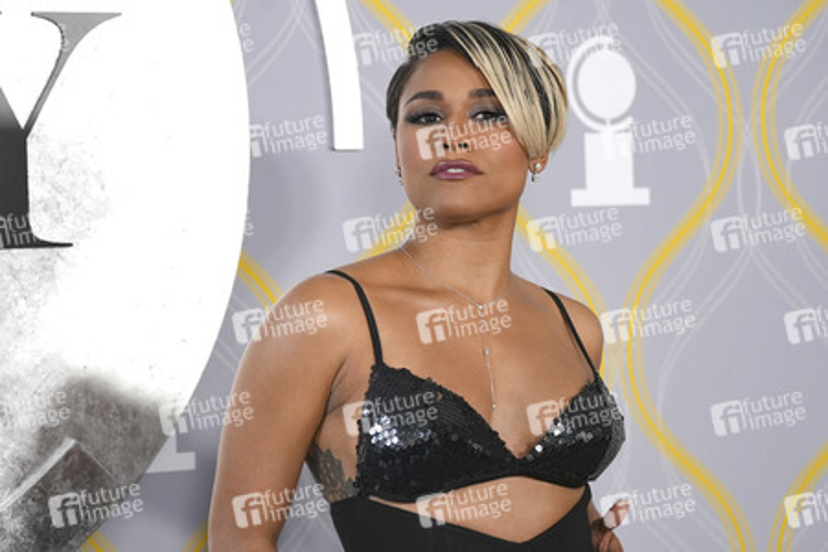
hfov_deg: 16.9
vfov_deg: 11.3
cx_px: 414
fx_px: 2783
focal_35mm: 121
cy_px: 276
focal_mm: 121
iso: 2500
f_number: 5
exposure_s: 1/400
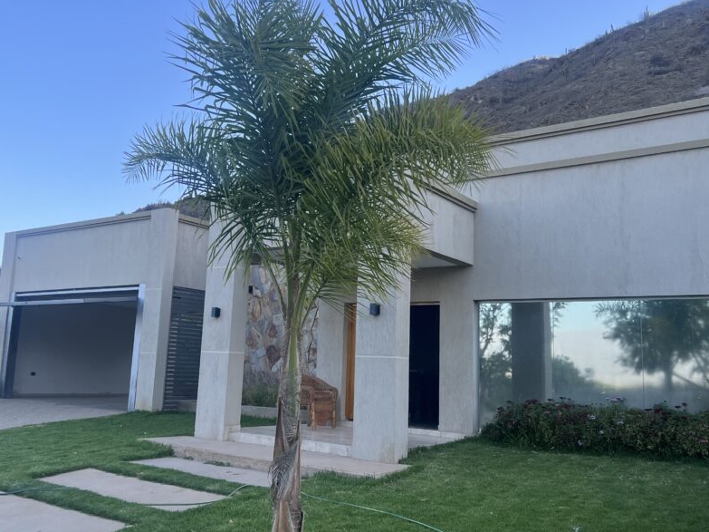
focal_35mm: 34
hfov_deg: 53.8
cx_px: 315
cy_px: 254
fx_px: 696
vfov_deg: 41.8
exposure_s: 1/974
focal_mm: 5.7
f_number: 1.5
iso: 50
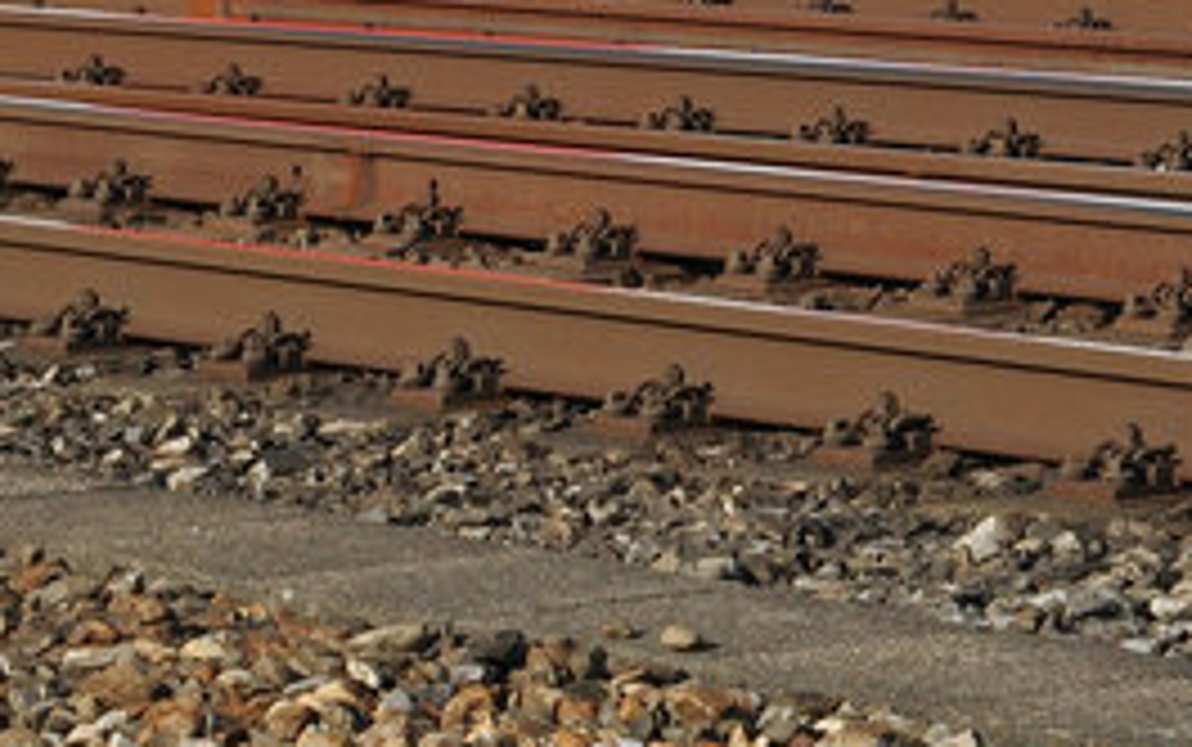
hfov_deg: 8.4
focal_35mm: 249
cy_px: -1028
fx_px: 8094
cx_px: 535
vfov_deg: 5.1
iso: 250
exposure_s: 1/1000
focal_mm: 36
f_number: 7.1
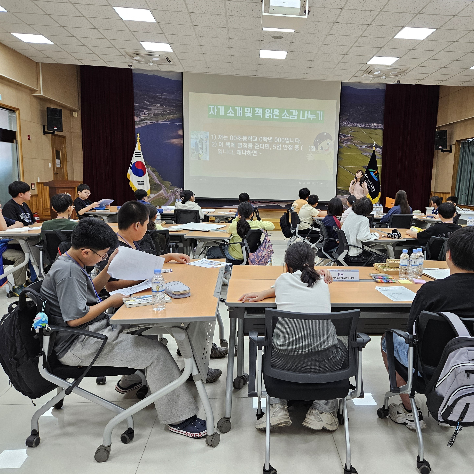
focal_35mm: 28
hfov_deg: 56.7
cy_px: 236
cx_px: 294
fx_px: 434
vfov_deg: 57.3
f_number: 1.8
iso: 160
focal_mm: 5.4
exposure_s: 1/120
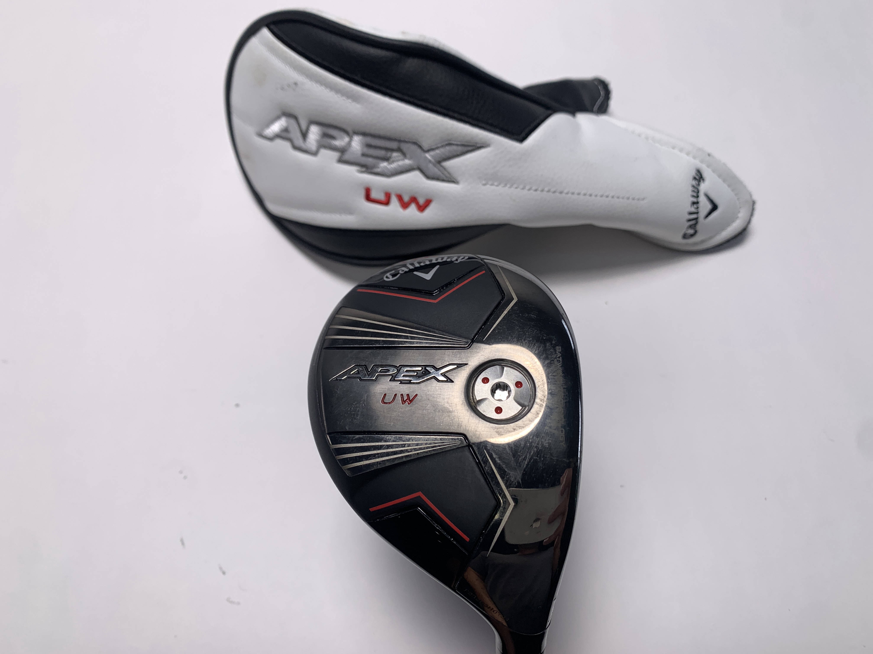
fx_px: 656
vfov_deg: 53.1
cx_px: 436
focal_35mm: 26
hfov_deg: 67.3
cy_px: 327
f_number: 1.8
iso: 25
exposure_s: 1/597
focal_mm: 4.25
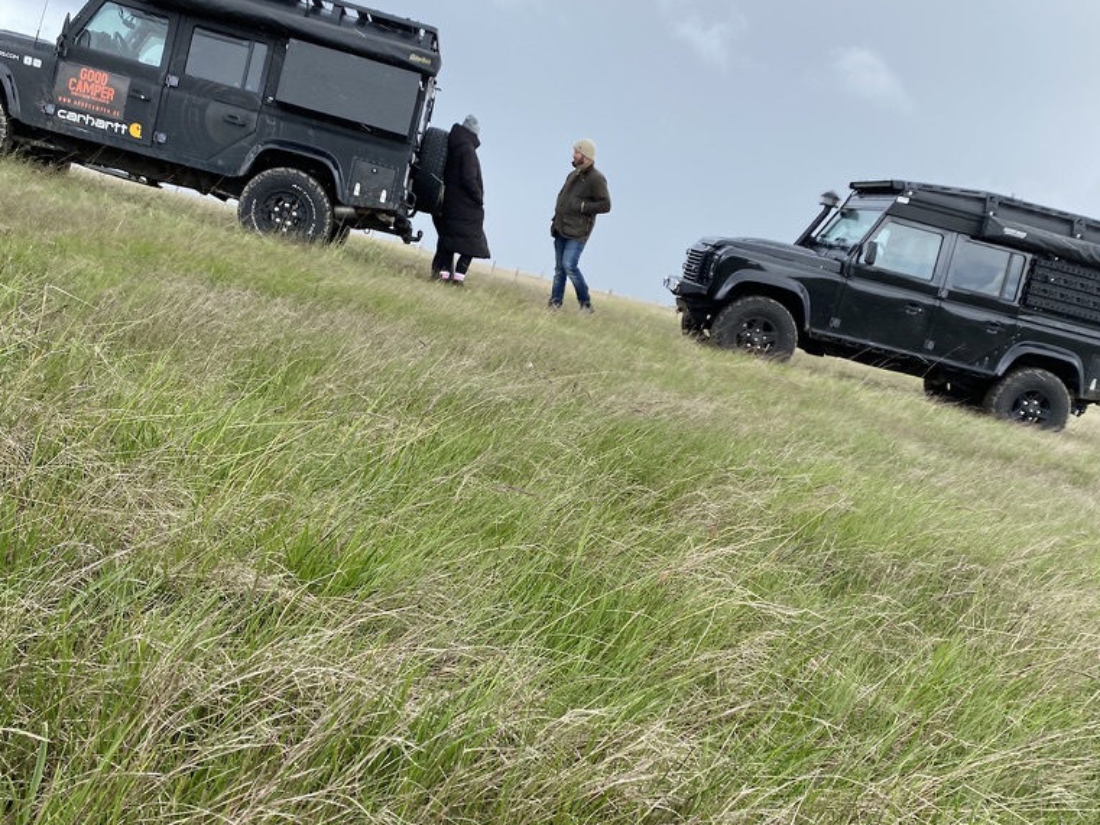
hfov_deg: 52.6
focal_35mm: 35
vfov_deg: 40.7
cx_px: 554
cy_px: 449
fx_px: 1112
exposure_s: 1/927
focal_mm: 4.25
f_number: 1.8
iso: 32
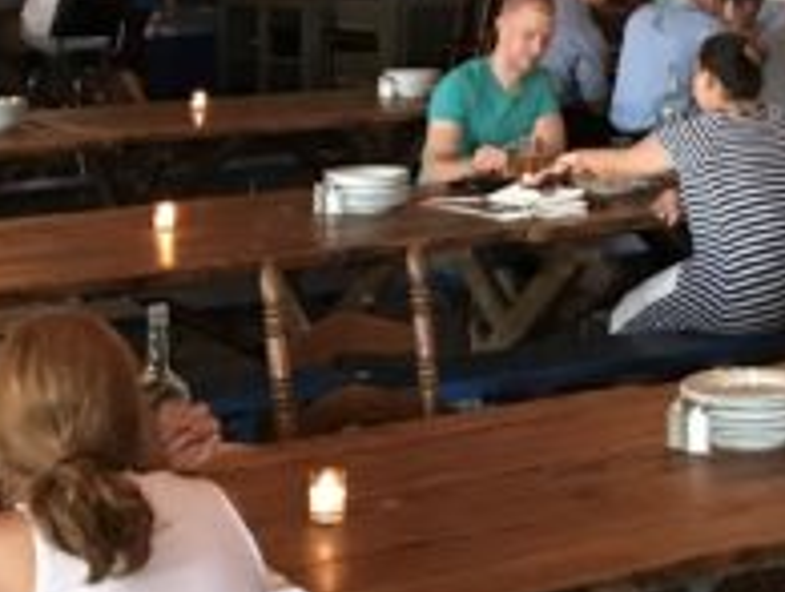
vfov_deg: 13.2
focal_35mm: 110
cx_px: 535
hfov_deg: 17.8
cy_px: -117
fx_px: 2499
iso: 100
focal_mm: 3.99
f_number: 1.8
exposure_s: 1/8
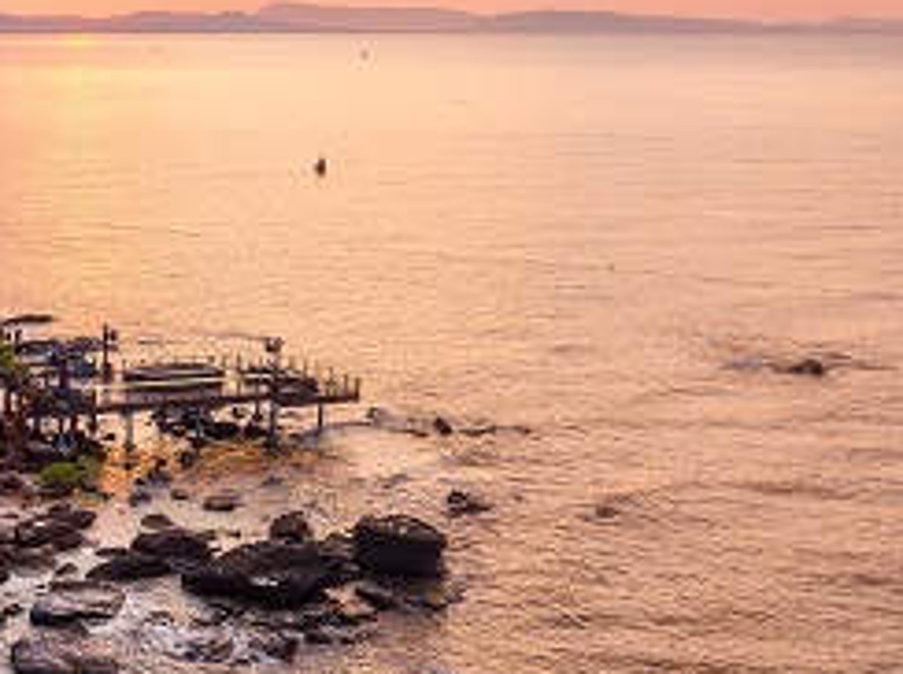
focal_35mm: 64
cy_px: 191
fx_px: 1666
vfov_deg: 22.7
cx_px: -141
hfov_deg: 27.2
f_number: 2.2
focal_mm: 4.73
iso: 100
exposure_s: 1/200
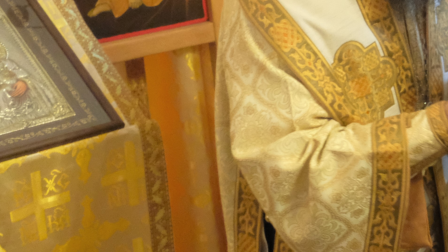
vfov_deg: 10.5
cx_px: 699
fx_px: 1366
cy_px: 26
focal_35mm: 115
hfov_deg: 16.7
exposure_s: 1/50
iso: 6400
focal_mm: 23
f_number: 2
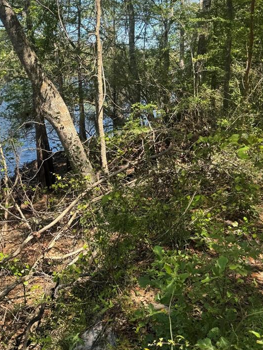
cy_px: 156
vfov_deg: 45.7
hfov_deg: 34.4
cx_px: 63
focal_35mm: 41
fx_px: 415
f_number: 1.78
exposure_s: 1/938
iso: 80
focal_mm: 6.76
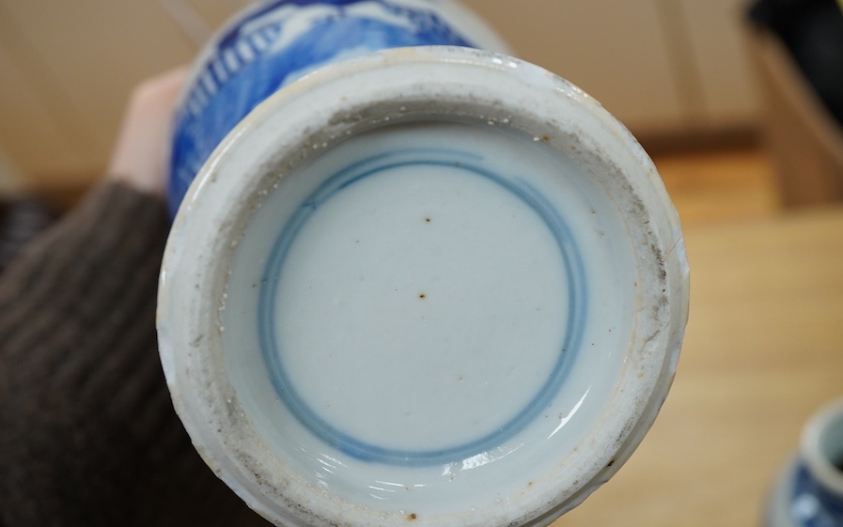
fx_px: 1057
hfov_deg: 43.5
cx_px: 422
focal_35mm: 46
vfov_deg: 28.0
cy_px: 249
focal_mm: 30
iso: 1250
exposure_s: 1/125
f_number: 9
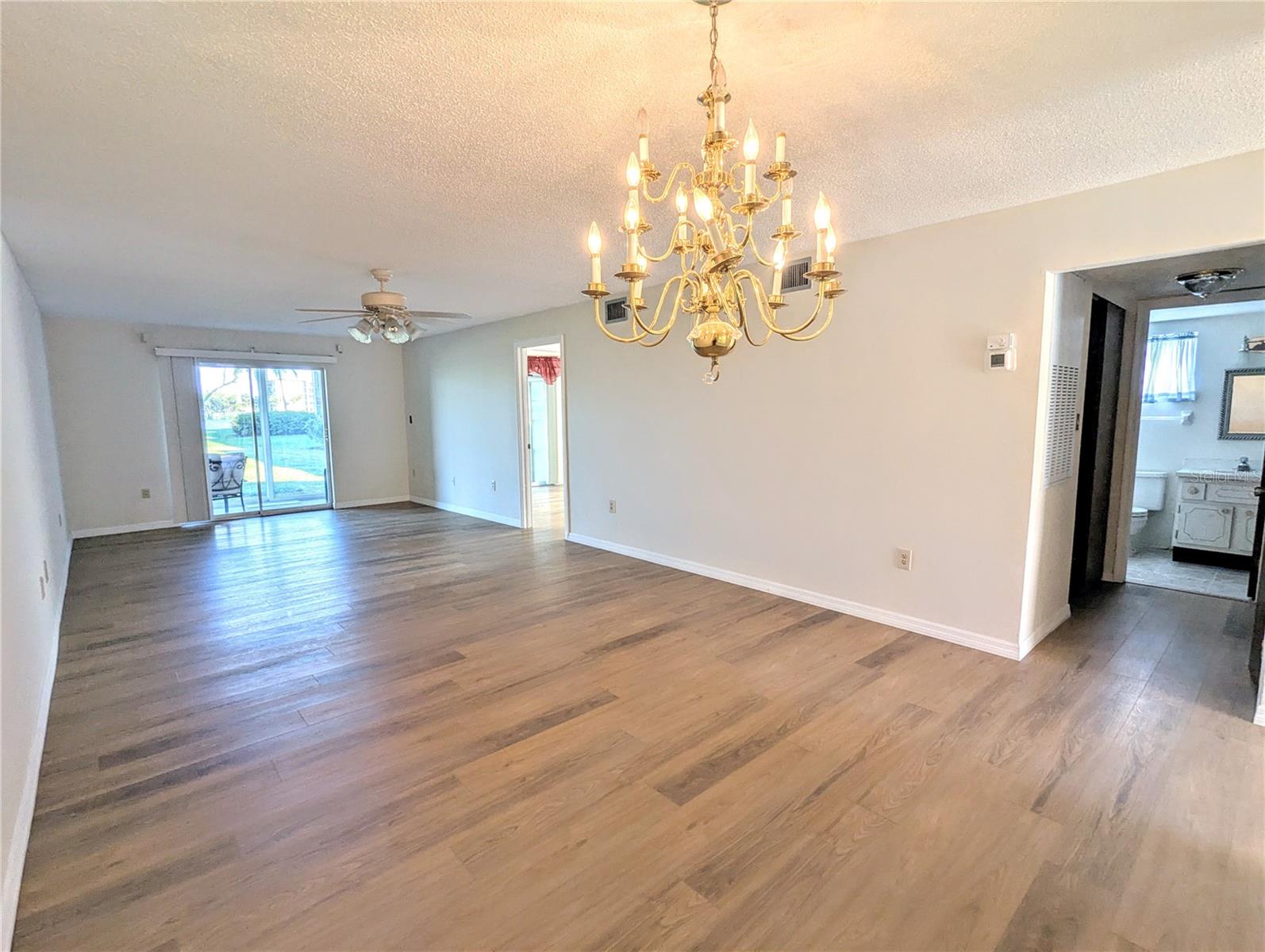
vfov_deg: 78.2
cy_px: 476
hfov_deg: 94.4
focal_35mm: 16
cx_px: 632
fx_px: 585
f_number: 2.2
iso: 68
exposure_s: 1/120
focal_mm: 2.35
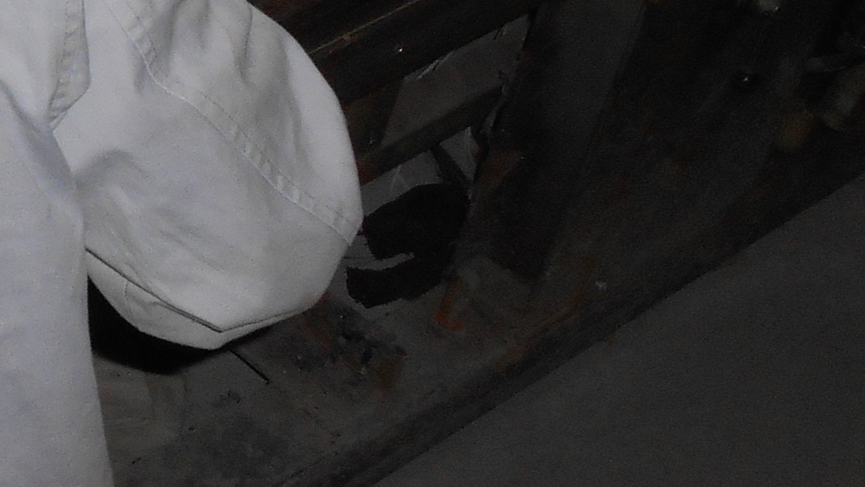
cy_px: -43
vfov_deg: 11.0
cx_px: -430
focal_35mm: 109
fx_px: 2500
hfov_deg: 17.6
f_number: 3.6
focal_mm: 5.5
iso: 200
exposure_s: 1/25
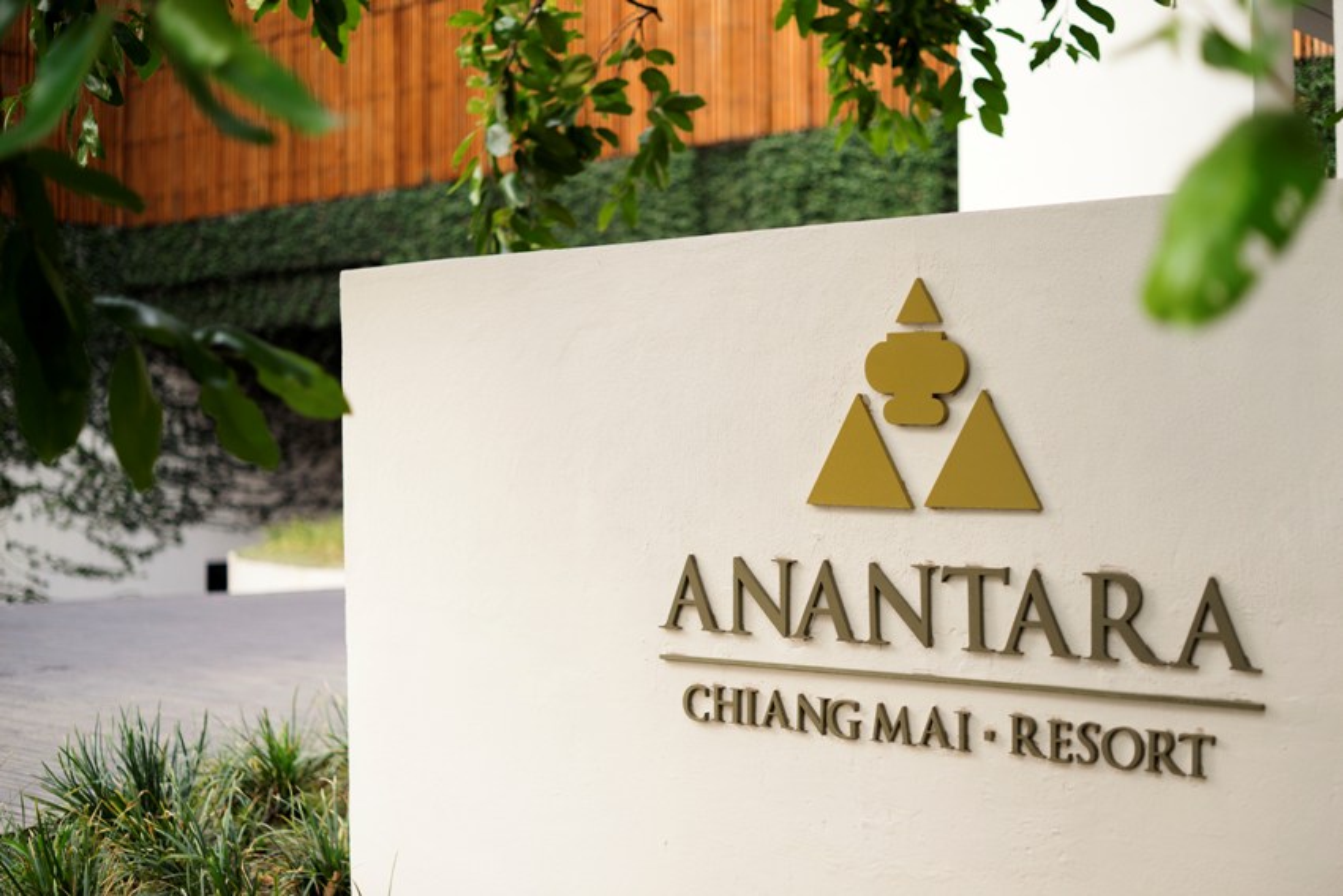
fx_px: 1865
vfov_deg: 27.0
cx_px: 672
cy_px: 448
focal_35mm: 50
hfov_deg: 39.6
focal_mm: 50
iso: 160
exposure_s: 1/400
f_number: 2
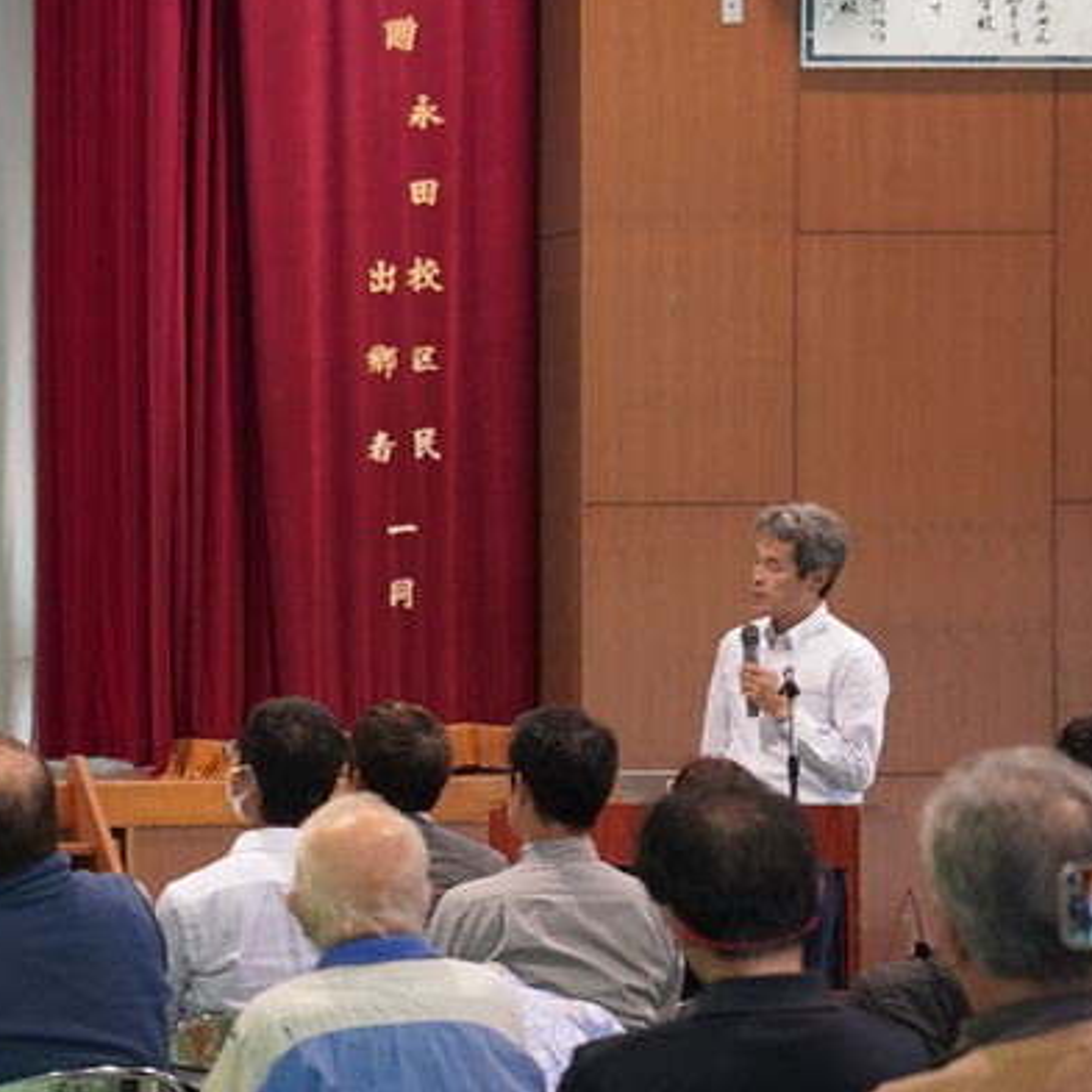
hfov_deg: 10.8
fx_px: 5746
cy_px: 724
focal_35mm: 161
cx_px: 44
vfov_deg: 10.8
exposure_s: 1/160
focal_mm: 93
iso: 6400
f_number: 5
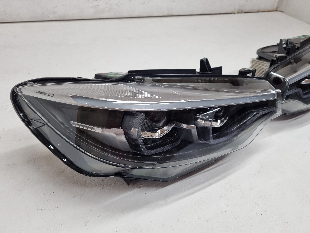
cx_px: 155
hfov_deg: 67.3
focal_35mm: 26
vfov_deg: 53.1
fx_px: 233
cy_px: 116
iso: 64
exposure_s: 1/100
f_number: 1.8
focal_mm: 5.4
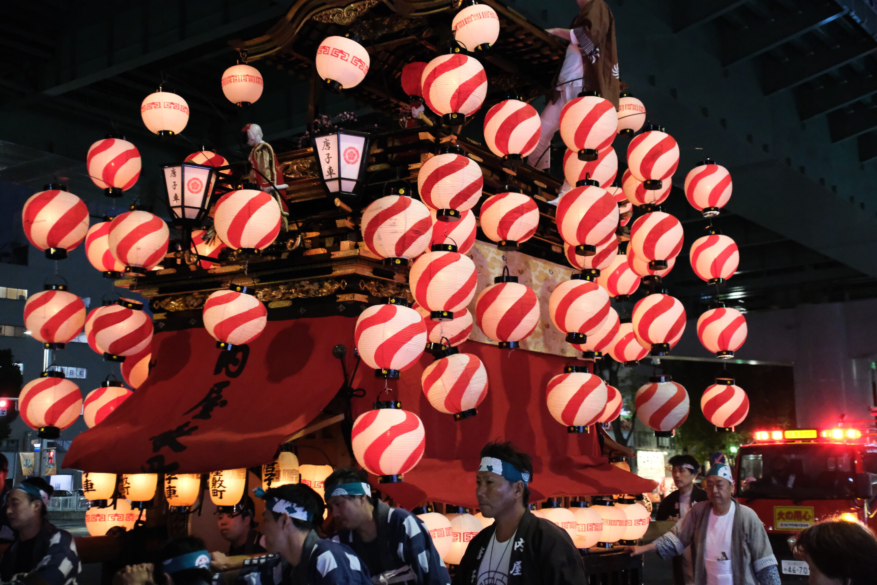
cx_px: 438
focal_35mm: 41
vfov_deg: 32.6
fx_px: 999
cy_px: 292
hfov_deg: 47.4
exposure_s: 1/140
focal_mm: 27.5
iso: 12800
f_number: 4
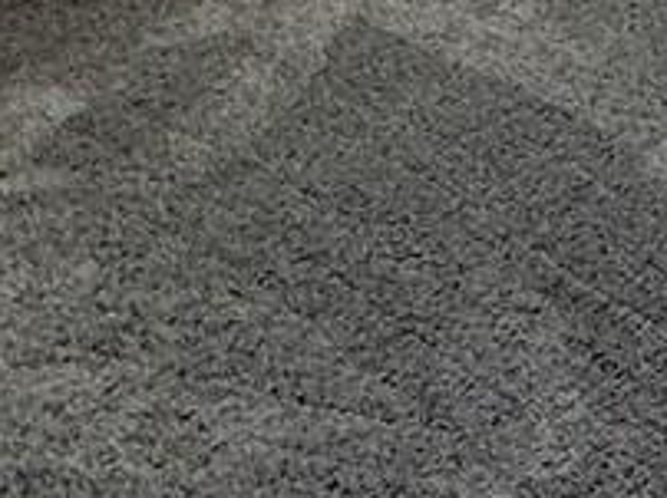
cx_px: 1469
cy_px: -739
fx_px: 2136
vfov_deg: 11.0
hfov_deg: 13.9
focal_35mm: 111
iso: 64
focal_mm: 2.22
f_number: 2.2
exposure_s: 1/120
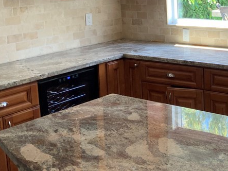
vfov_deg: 21.6
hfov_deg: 27.6
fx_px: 441
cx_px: 216
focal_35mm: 67
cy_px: 33
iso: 40
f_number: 1.8
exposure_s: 1/60
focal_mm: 3
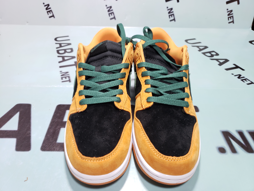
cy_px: 96
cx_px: 127
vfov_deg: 53.1
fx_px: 191
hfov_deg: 67.3
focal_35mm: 26
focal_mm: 4.3
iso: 64
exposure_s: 1/50
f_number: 1.5
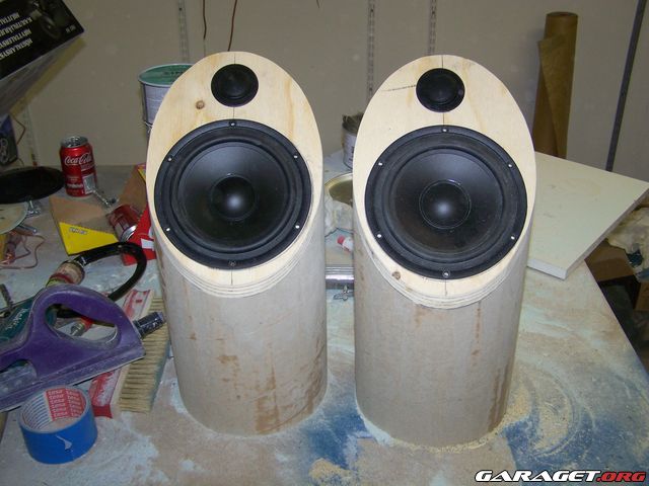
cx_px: 324
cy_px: 243
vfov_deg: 37.7
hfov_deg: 49.0
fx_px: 712
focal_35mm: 38
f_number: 2.8
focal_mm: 6.3
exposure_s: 1/60
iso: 80
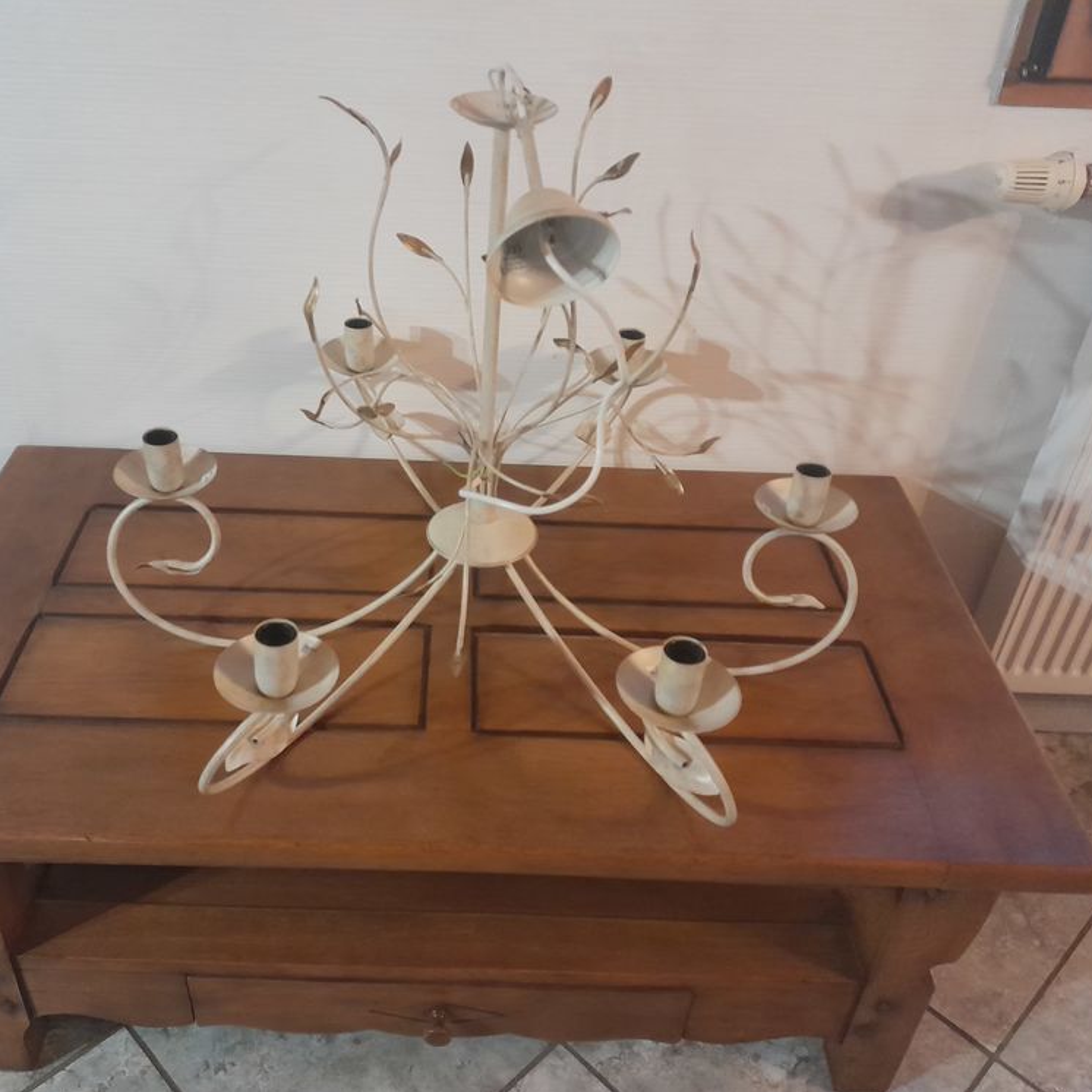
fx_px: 1142
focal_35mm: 32
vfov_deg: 51.1
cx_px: 463
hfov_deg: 50.9
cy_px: 547
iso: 800
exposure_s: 1/25
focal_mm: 4
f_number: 1.8
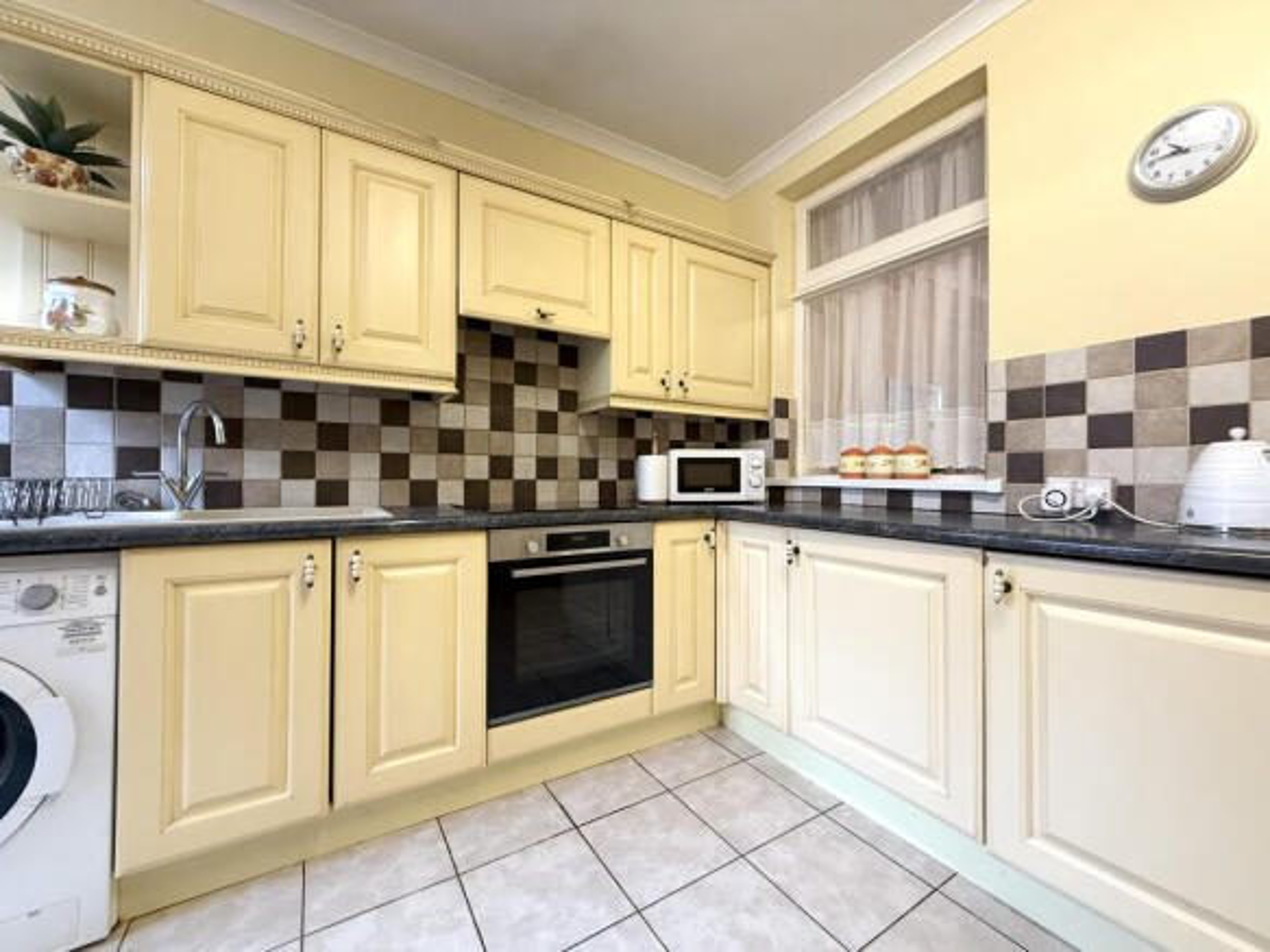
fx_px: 514
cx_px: 635
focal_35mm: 14
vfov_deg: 85.7
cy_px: 476
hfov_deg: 102.1
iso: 320
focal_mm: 2.22
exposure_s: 1/50
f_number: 2.2
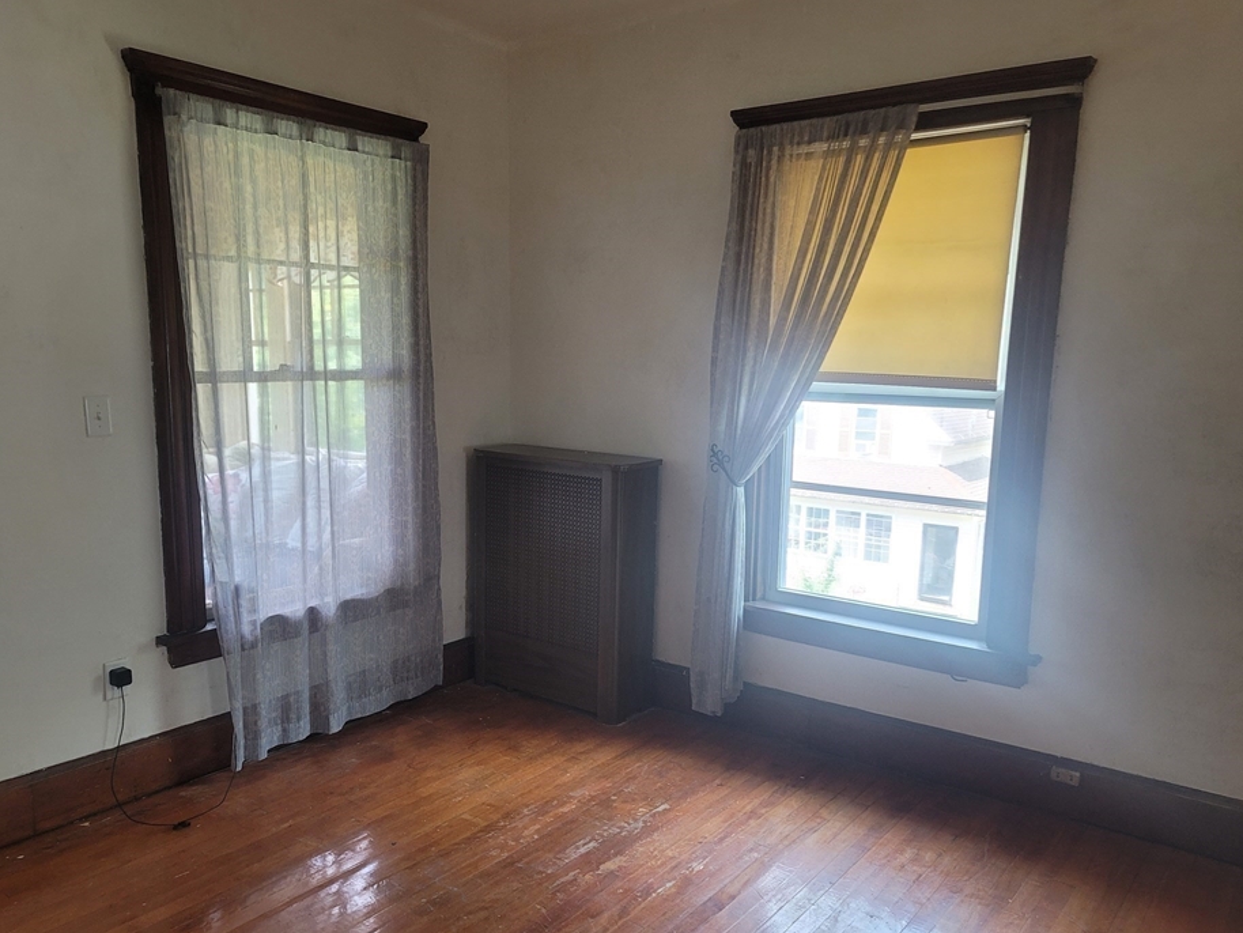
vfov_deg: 49.7
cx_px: 588
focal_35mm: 28
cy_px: 511
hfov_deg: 63.4
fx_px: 1006
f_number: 1.8
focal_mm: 7
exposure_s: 1/120
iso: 250
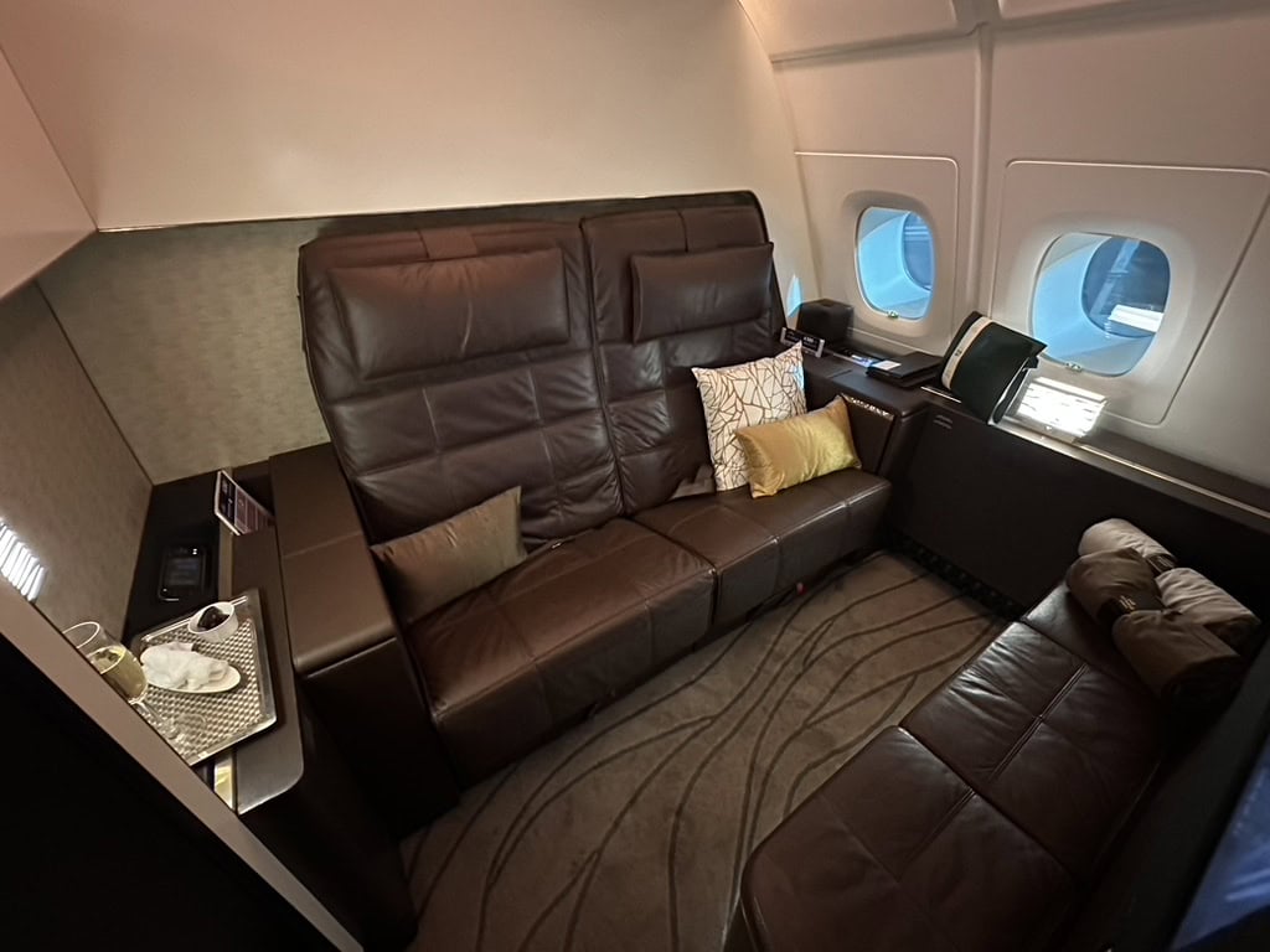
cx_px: 635
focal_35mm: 14
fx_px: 514
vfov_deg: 85.7
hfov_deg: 102.1
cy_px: 476
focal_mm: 2.2
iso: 2000
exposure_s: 1/26
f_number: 2.2
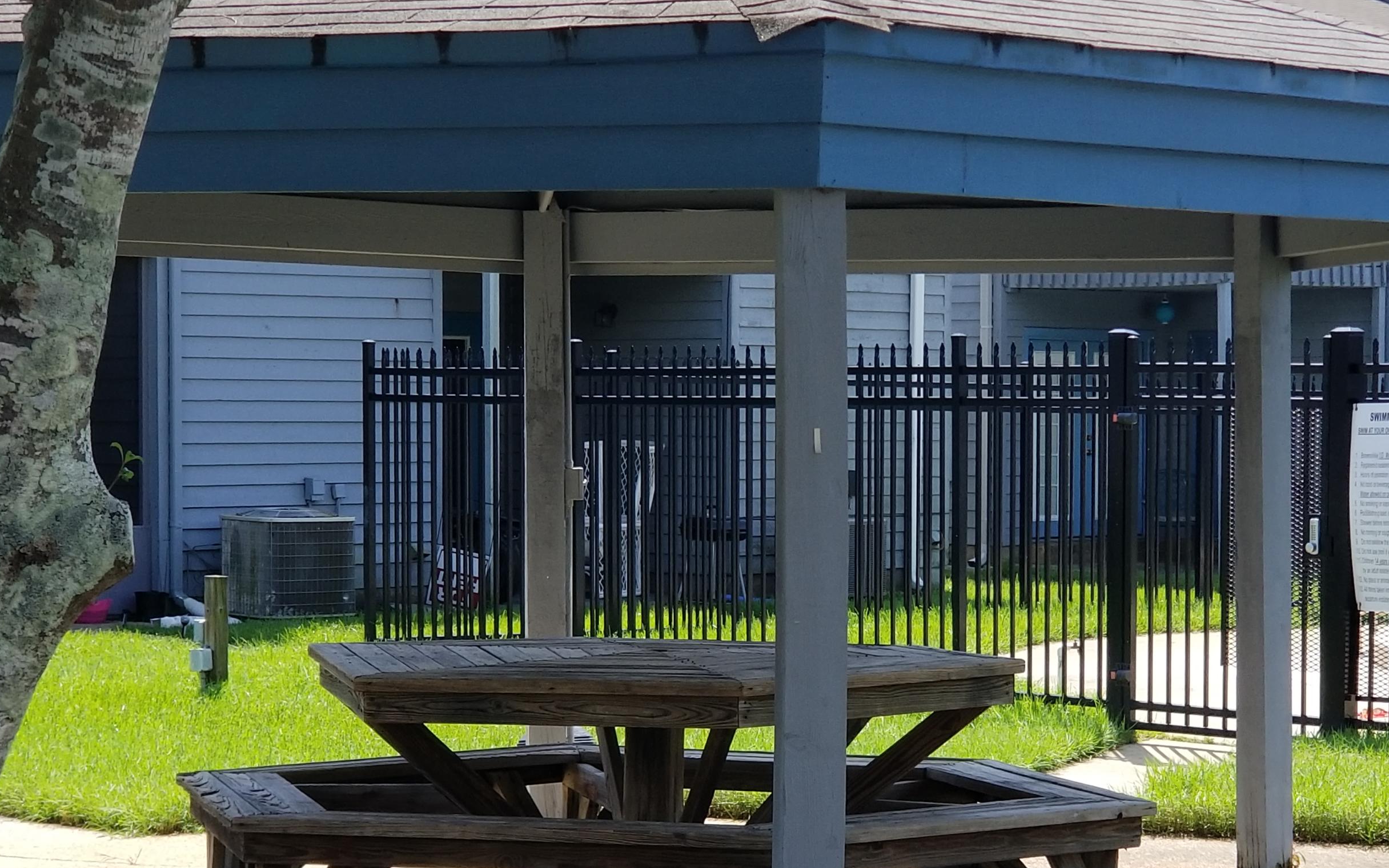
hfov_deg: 30.1
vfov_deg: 19.1
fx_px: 2574
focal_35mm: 68
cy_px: 613
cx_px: 843
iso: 25
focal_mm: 6
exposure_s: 1/355
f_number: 2.4
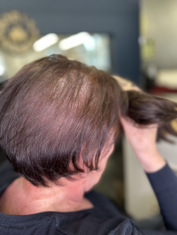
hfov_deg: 56.8
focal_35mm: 24
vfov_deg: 71.6
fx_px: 164
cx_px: 88
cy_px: 118
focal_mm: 6.86
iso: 200
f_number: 1.78
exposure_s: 1/100
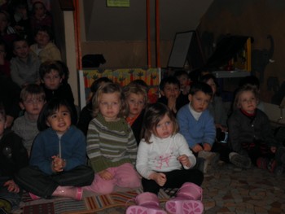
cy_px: 107
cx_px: 142
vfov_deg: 33.6
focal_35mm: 43
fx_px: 354
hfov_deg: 43.8
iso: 100
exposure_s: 1/60
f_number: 3.4
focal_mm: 7.6
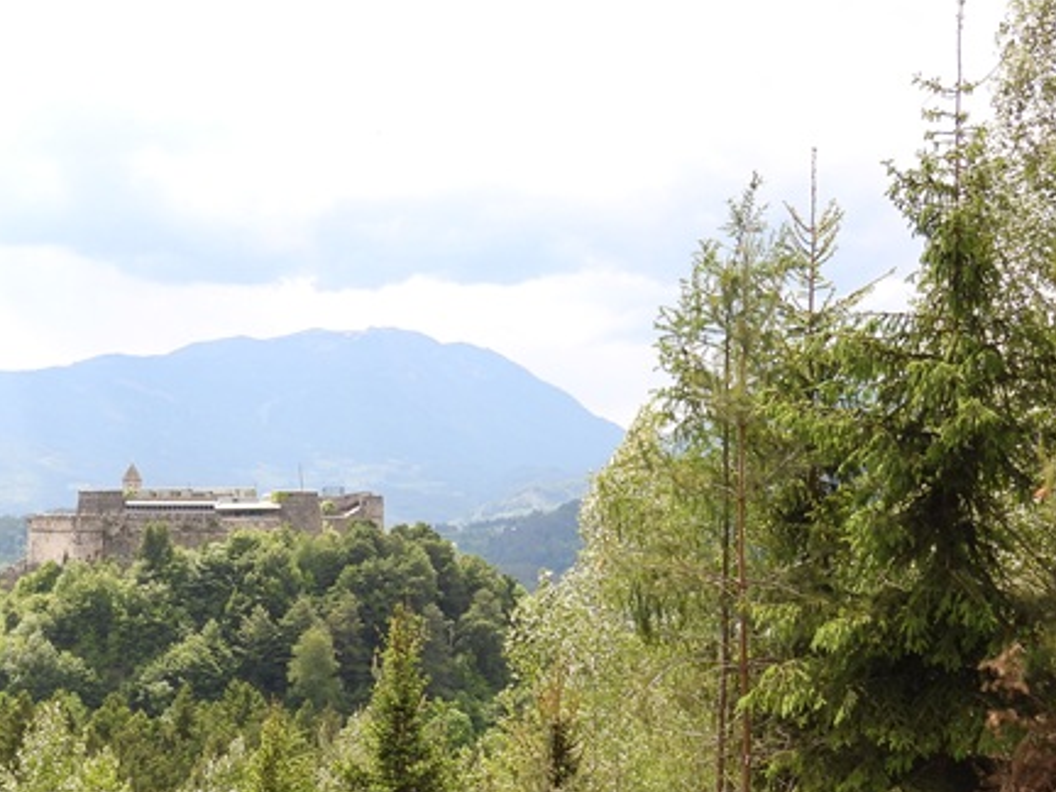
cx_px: 174
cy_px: 609
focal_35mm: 74
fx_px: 2257
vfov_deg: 19.7
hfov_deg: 25.7
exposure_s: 1/500
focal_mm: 7.1
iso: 100
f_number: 3.2
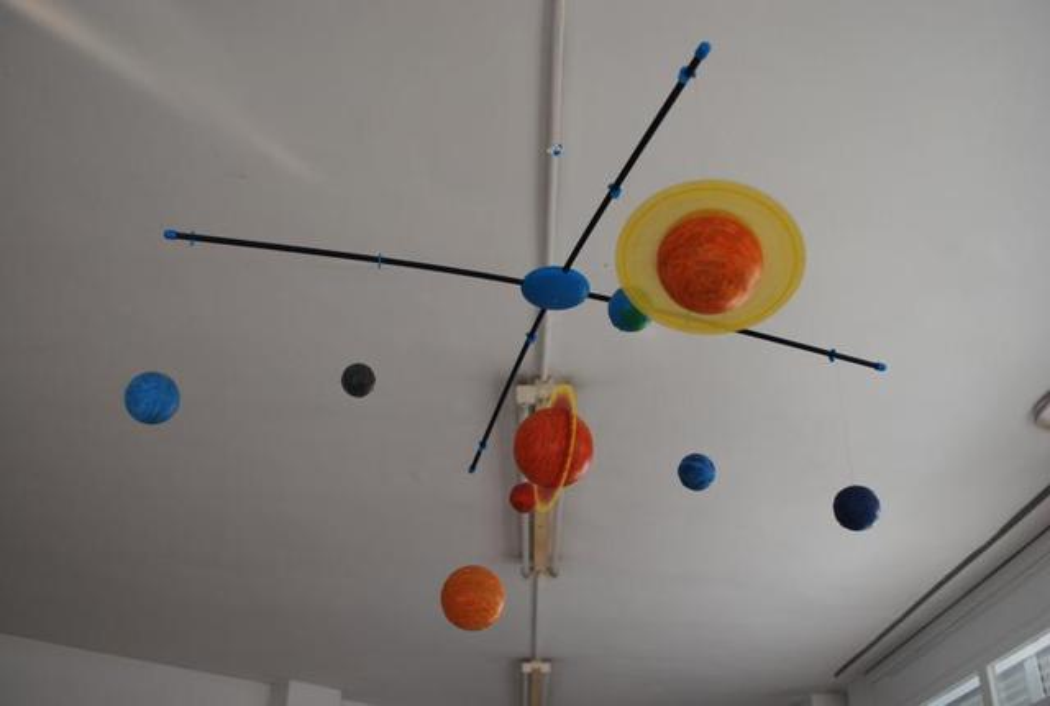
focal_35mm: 33
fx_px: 965
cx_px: 525
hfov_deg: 57.1
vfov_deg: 40.2
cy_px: 353
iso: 200
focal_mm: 22
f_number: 5.6
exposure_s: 1/125
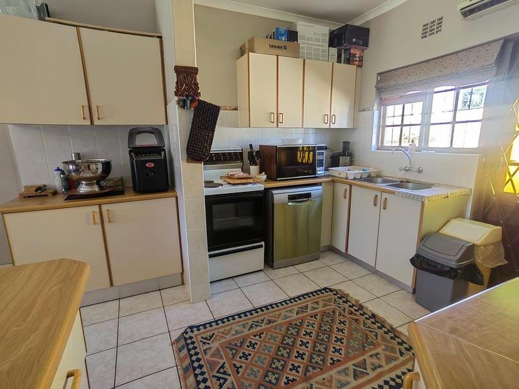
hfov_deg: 87.8
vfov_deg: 71.6
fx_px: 270
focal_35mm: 18
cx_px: 260
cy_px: 194
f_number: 2.2
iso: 100
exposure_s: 1/50
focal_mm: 1.68
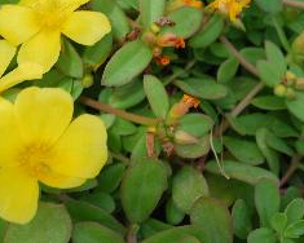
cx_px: 91
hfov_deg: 17.7
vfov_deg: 14.3
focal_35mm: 108
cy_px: 71
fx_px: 970
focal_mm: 45
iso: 100
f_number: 8
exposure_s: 1/60
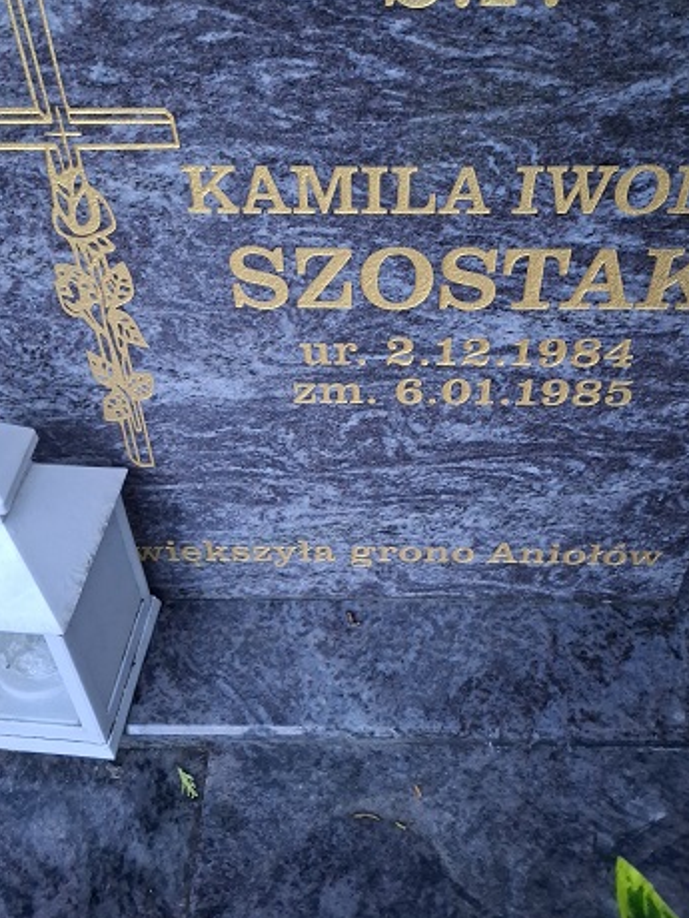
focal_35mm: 32
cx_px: 371
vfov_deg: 56.1
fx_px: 849
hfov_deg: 44.1
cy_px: 339
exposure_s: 1/25
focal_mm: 5.54
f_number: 1.8
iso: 640
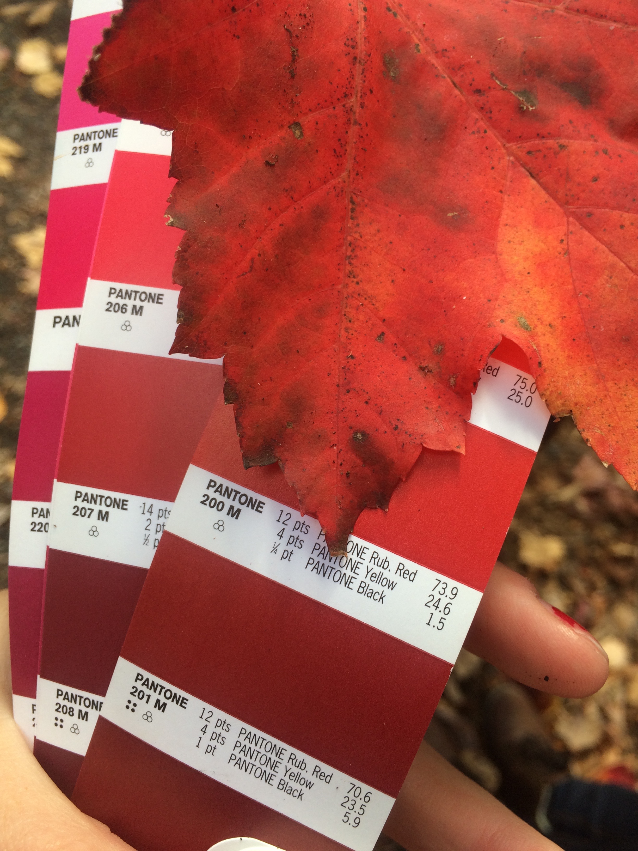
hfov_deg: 48.2
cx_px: 319
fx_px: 713
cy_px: 426
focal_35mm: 29
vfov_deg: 61.7
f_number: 2.2
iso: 32
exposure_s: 1/163
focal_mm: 4.15
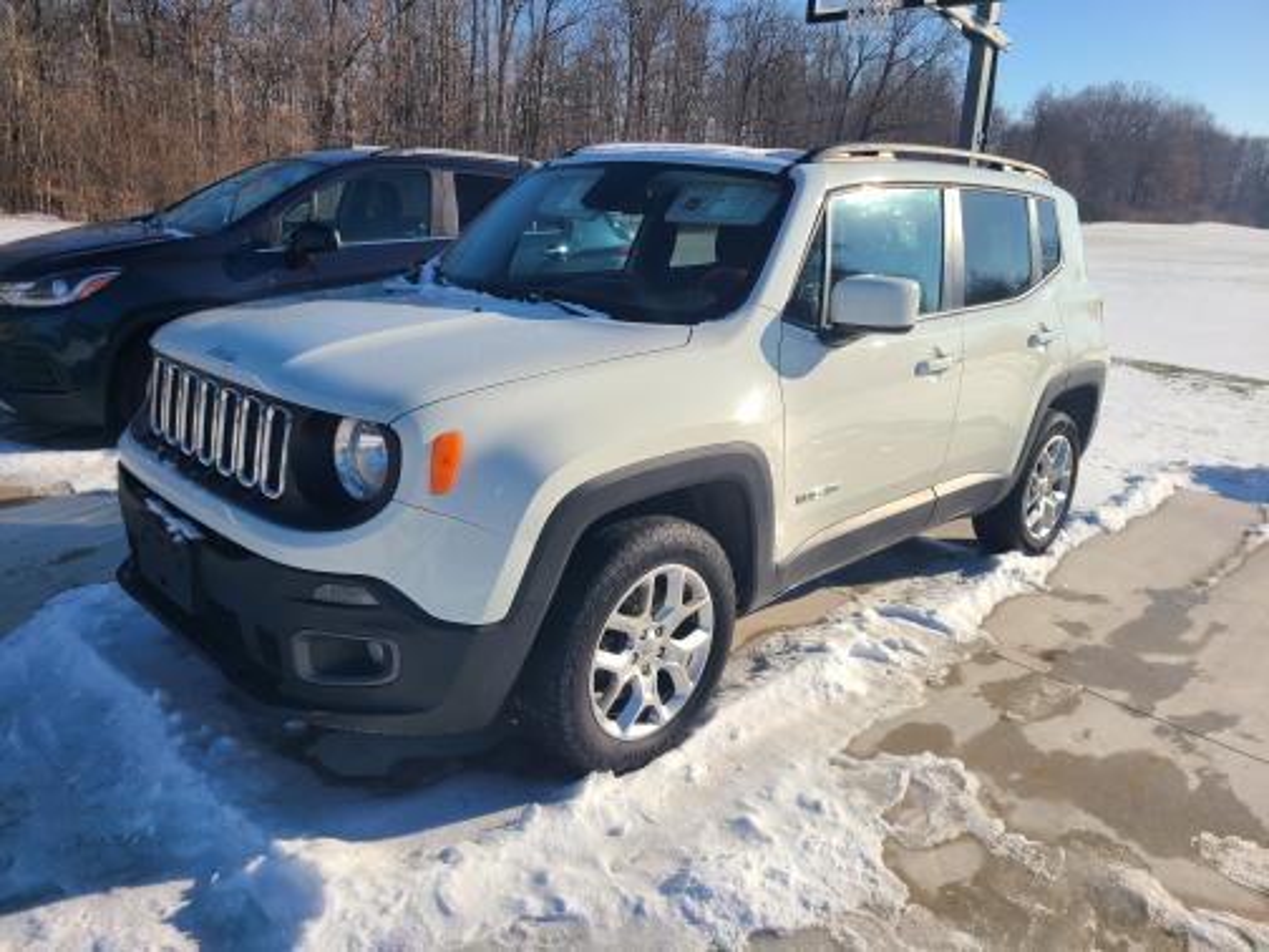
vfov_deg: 53.1
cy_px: 476
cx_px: 634
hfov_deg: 67.3
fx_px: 953
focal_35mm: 26
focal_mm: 5.4
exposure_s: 1/2913
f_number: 1.8
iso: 40
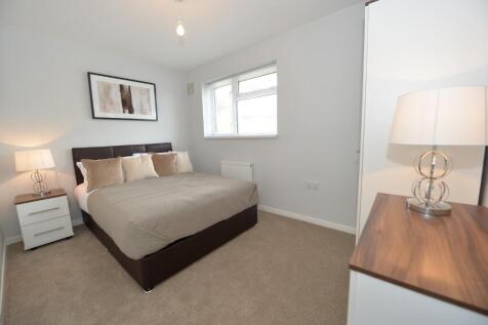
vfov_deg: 81.2
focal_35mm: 14
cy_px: 162
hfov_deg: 104.3
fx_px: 190
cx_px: 244
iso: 200
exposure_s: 1/60
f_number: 4
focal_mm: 14
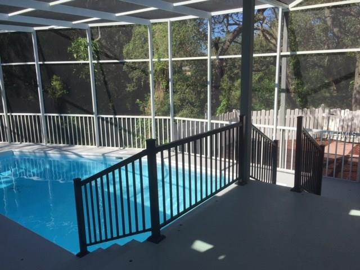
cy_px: 135
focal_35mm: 29
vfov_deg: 48.2
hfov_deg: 61.7
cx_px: 180
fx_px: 302
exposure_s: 1/1412
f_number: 2.2
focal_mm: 4.15
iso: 32
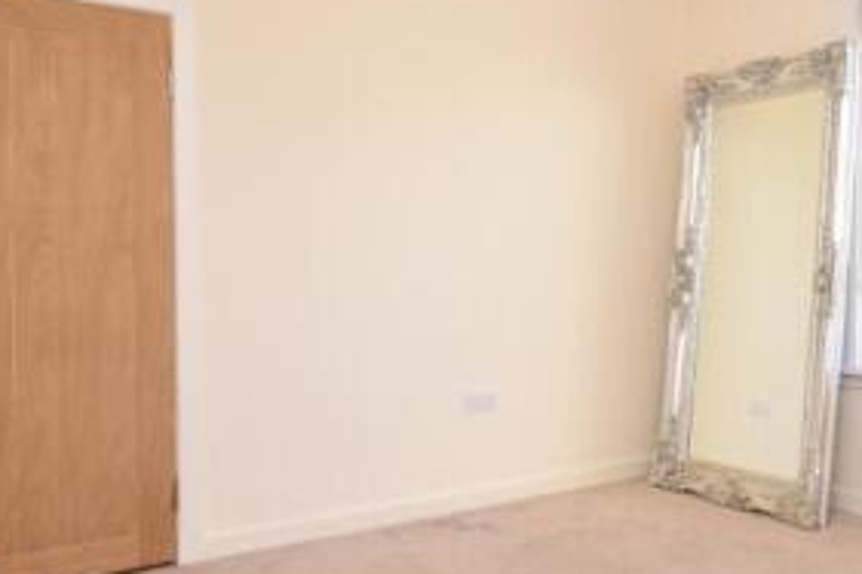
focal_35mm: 35
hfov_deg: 51.6
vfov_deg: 37.8
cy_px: 281
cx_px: 670
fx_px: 838
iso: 800
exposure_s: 1/80
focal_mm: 10
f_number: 9
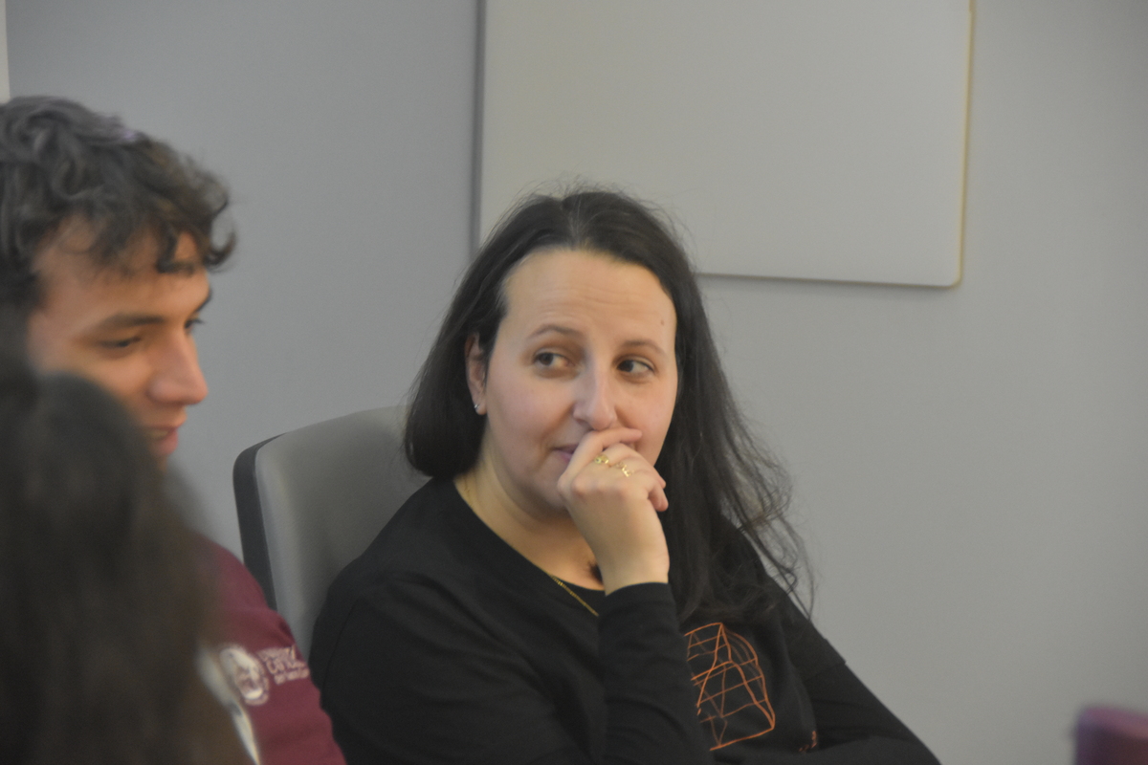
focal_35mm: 180
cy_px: 382
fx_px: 5740
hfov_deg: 11.4
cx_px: 574
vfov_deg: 7.6
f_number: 5.3
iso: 3200
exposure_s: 1/60
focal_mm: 120
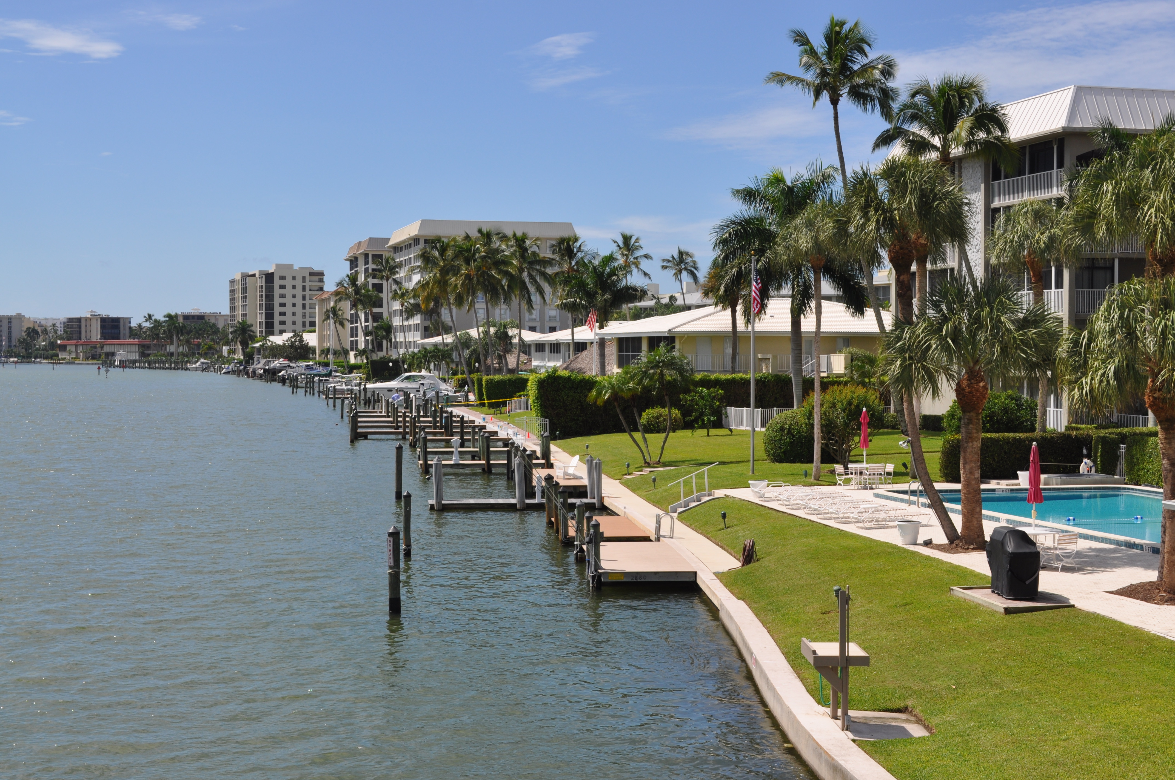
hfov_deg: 38.9
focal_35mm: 51
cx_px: 588
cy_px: 390
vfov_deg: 26.4
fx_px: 1663
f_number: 10
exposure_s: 1/400
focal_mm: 34
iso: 200
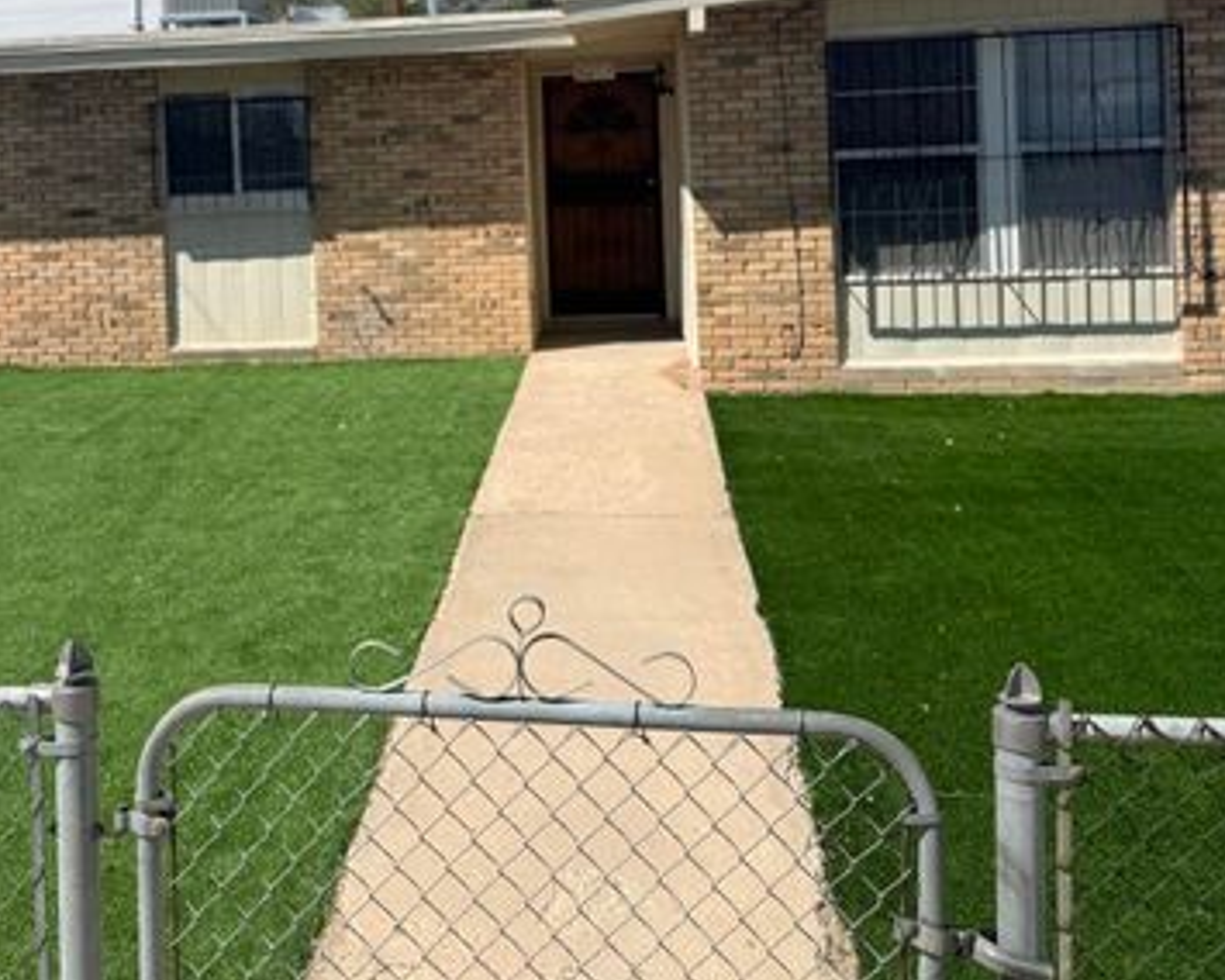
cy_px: 171
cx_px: 383
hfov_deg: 41.3
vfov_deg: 33.0
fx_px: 1595
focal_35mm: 44
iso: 80
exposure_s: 1/7353
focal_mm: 6.76
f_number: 1.78
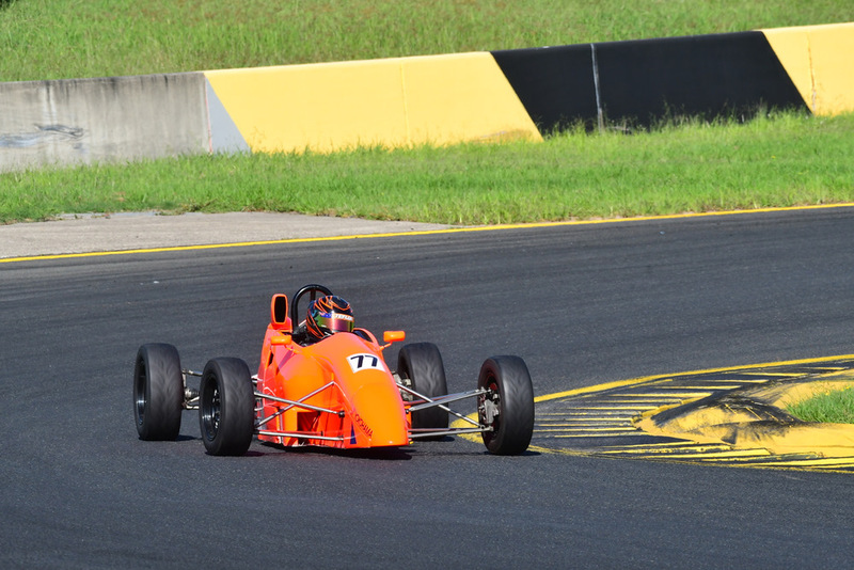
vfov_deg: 3.4
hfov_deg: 5.1
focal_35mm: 405
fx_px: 9610
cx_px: 427
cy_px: 285
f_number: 11
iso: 500
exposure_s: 1/640
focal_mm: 270
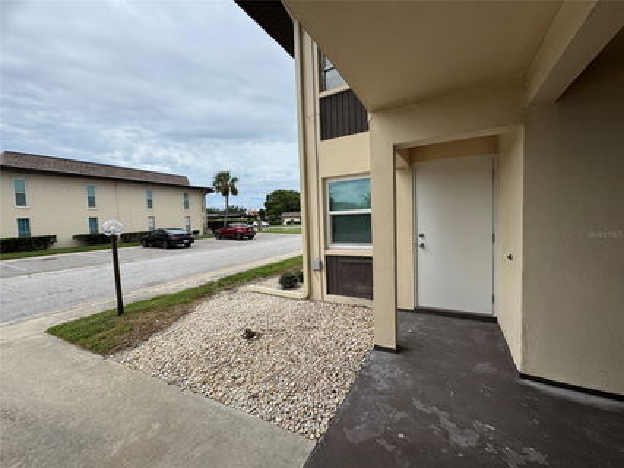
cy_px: 234
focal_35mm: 14
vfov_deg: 85.6
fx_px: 252
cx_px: 312
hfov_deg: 102.1
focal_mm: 2.22
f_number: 2.2
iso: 50
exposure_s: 1/1832
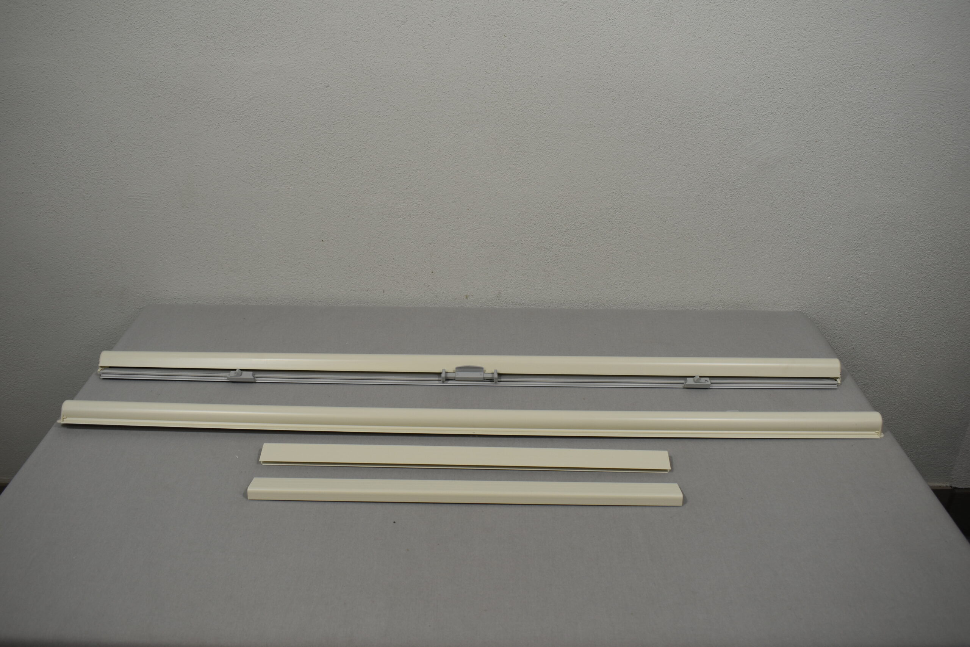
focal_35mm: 30
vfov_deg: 43.6
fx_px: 808
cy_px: 324
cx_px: 485
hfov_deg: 61.9
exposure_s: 1/125
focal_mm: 20
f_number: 5.6
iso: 220
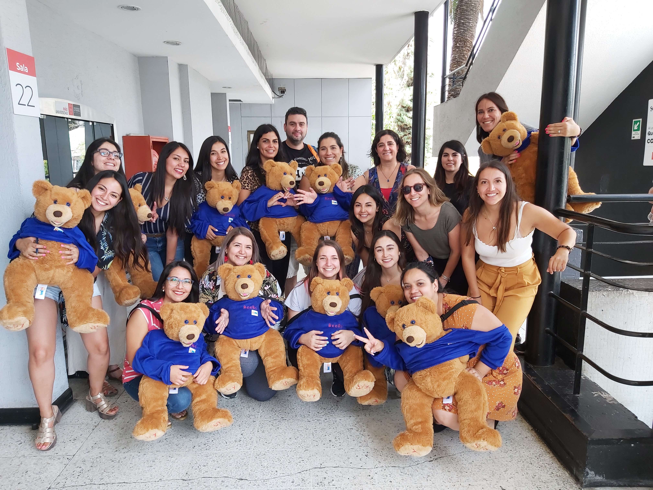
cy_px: 245
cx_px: 326
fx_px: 490
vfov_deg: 53.1
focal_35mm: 26
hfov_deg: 67.3
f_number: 1.7
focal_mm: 3.92
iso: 64
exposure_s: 1/105
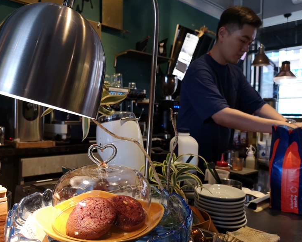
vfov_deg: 50.0
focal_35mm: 29
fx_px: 259
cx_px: 138
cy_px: 121
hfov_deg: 60.3
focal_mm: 3.95
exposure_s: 1/60
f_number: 1.8
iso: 125
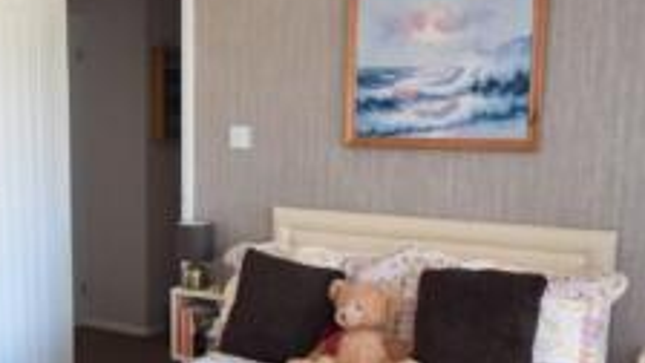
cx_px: 163
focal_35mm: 51
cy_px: 261
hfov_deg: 39.8
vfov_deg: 23.5
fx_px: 864
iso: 100
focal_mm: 11
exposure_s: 1/20
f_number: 3.5
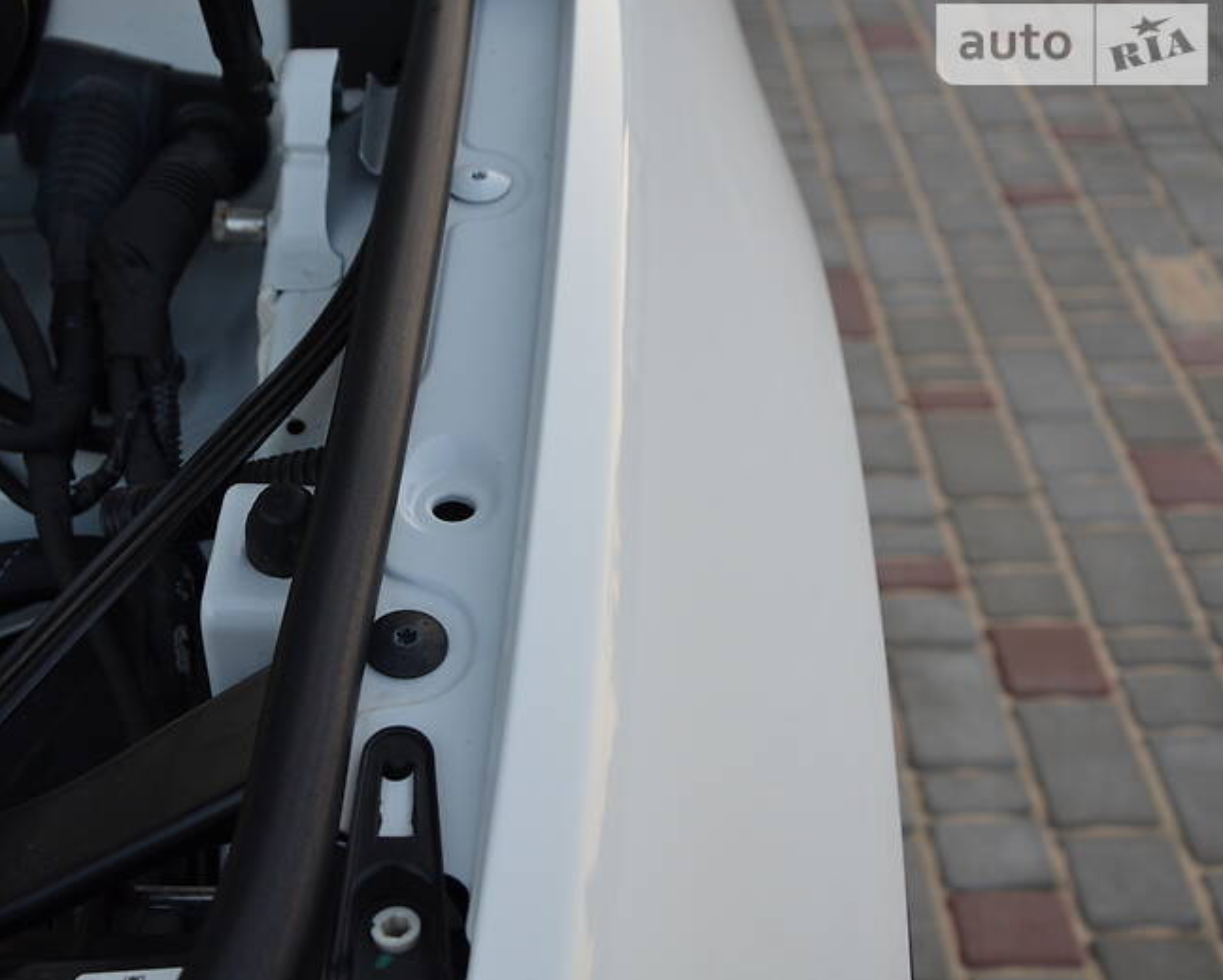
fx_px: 1883
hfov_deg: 35.8
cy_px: 482
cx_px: 481
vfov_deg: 29.2
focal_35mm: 52
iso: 320
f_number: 5.6
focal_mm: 30
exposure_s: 1/125
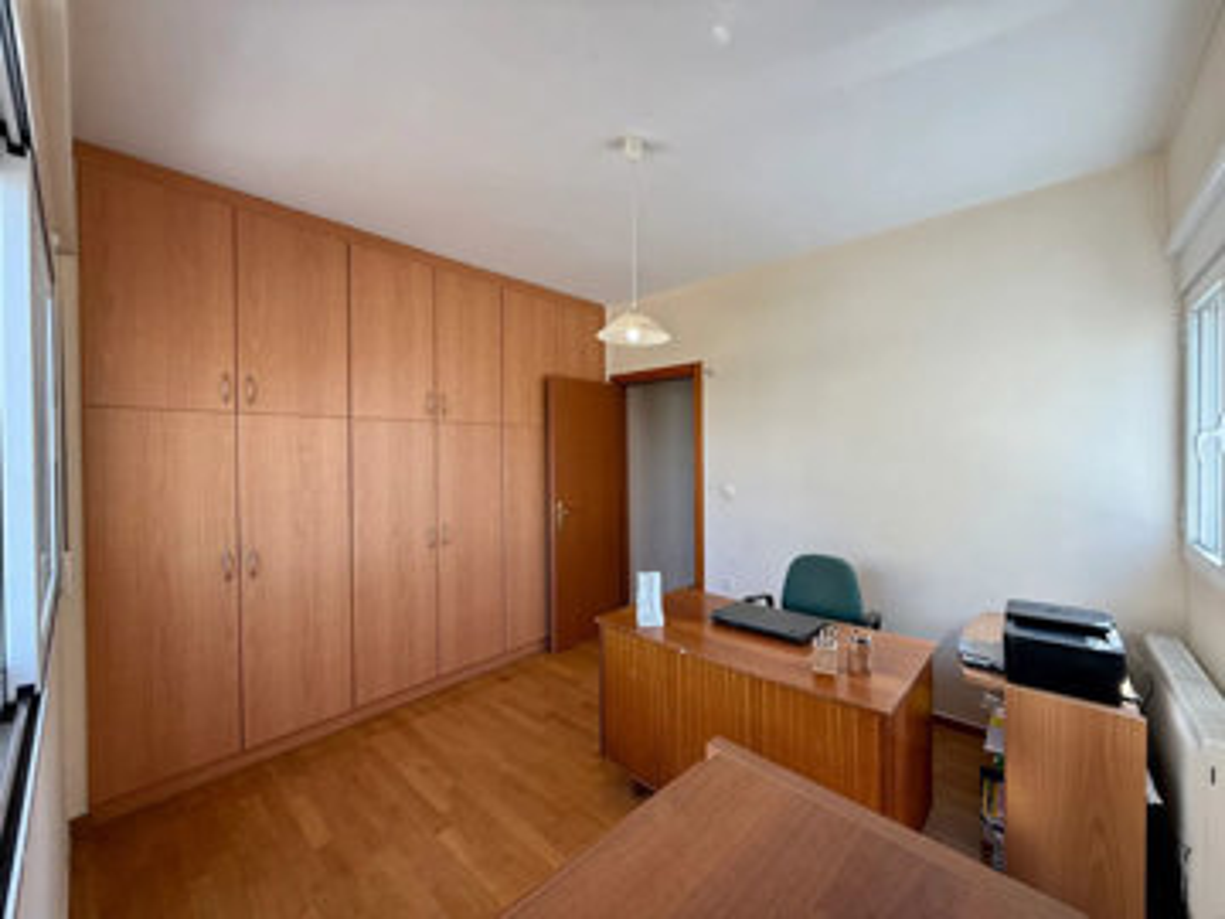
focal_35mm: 14
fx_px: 495
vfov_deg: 85.7
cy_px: 460
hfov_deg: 102.1
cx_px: 612
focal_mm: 2.22
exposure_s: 1/110
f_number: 2.2
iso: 50
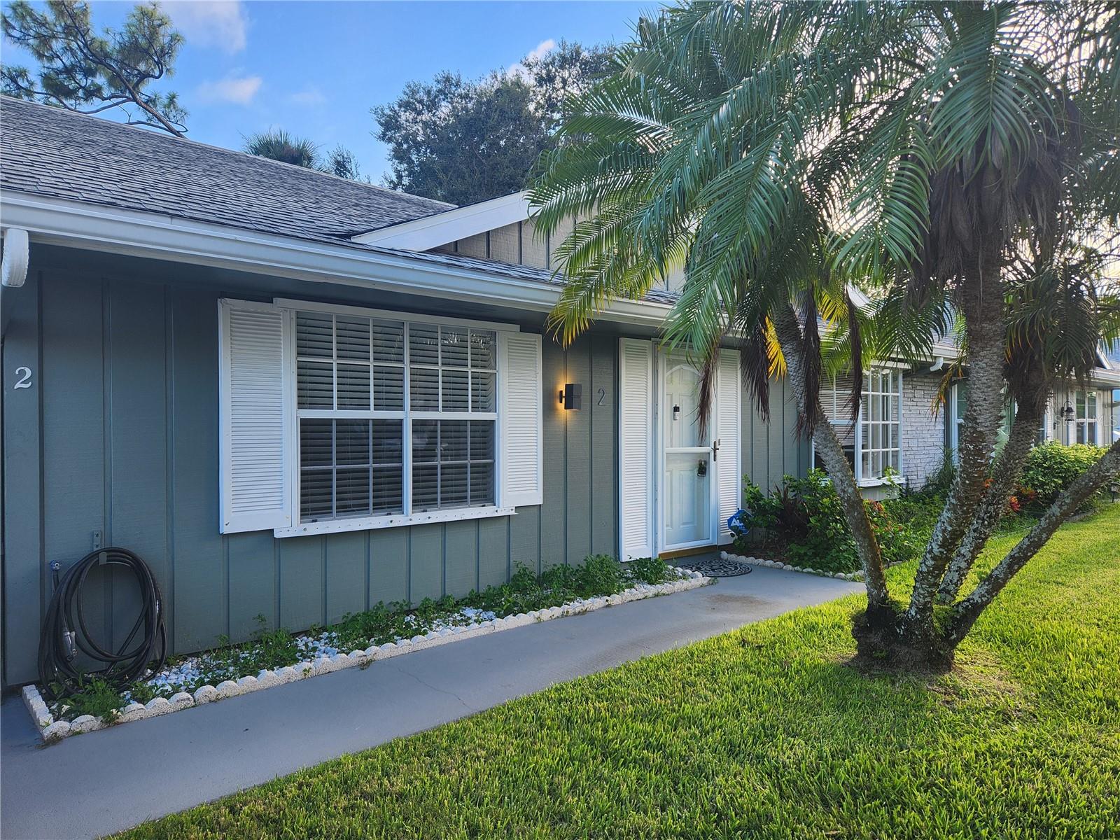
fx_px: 744
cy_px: 420
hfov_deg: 73.9
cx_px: 560
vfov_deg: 58.9
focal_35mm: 23
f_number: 1.8
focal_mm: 5.4
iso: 20
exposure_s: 1/219
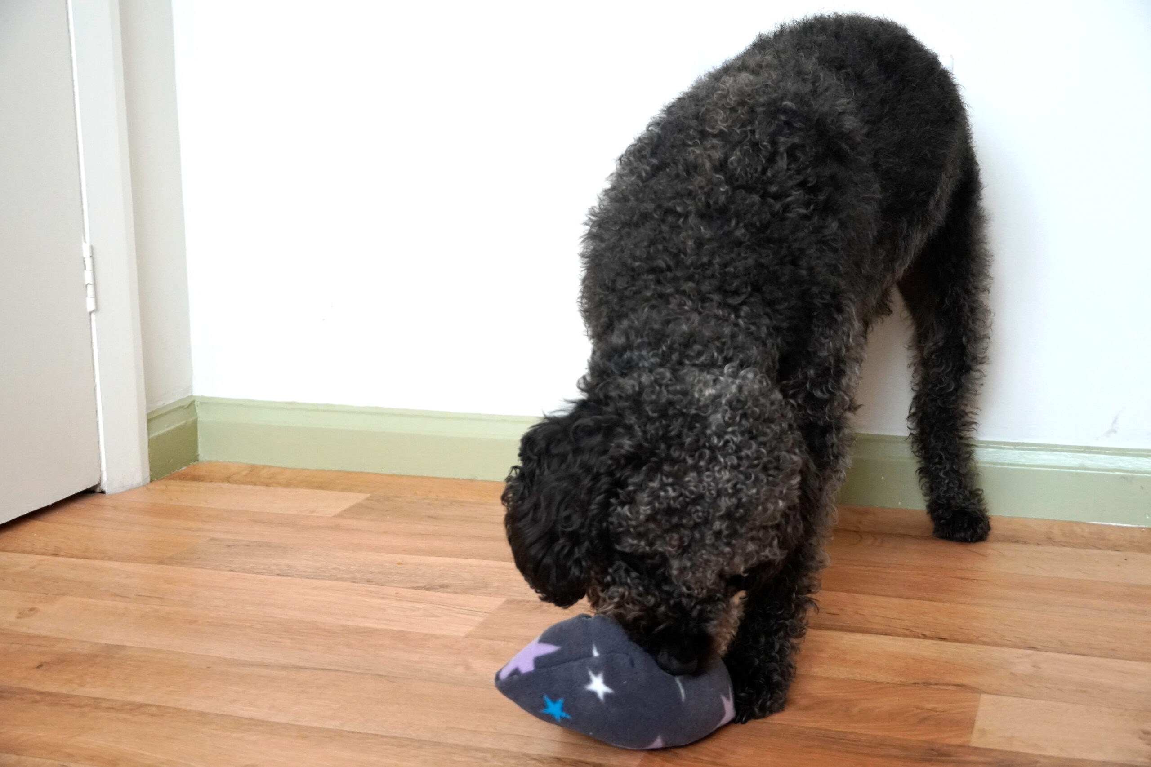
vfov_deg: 26.5
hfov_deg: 38.9
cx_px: 576
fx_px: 1631
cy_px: 384
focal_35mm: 51
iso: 2000
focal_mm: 34
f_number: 4.5
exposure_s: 1/400
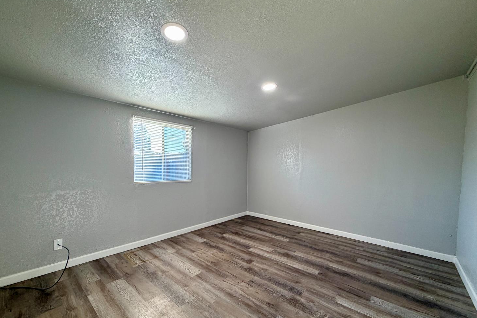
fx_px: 199
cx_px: 240
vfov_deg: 77.1
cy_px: 175
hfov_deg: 100.4
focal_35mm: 15
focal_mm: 2.22
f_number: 2.2
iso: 160
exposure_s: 1/120
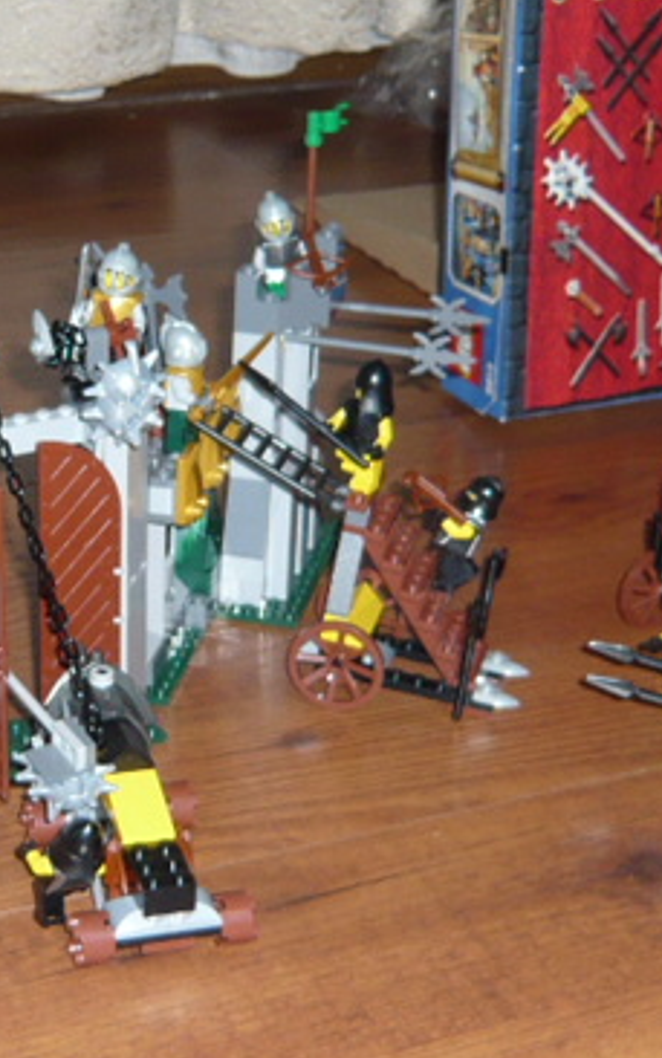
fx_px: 2192
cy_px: 541
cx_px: 124
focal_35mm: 76
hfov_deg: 17.0
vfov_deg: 27.1
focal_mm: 4.6
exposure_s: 1/30
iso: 100
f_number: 2.8
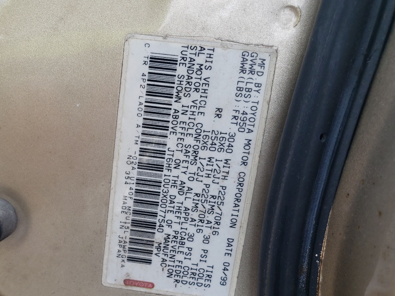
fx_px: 399
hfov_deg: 51.9
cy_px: 192
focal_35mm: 35
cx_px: 139
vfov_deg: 40.3
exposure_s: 1/233
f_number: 1.5
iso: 50
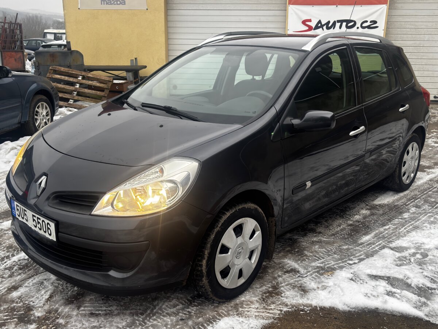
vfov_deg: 40.7
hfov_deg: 52.6
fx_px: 443
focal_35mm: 35
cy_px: 164
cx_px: 219
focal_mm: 5.96
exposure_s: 1/129
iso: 40
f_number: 1.6
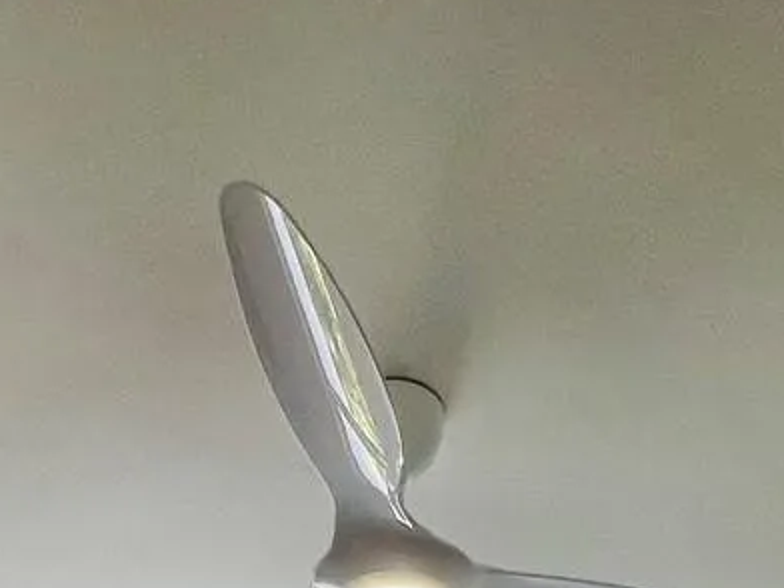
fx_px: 1200
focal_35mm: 53
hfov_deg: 36.0
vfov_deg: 18.8
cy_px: 1140
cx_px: 468
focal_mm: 1.57
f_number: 1.8
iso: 32
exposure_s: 1/99
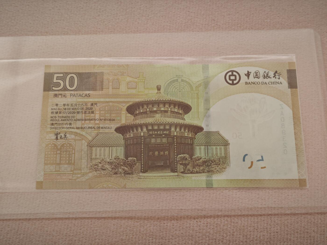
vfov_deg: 29.1
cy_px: 122
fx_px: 472
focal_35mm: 50
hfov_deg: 38.2
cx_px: 164
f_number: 1.63
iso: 250
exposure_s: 1/100
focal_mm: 5.85
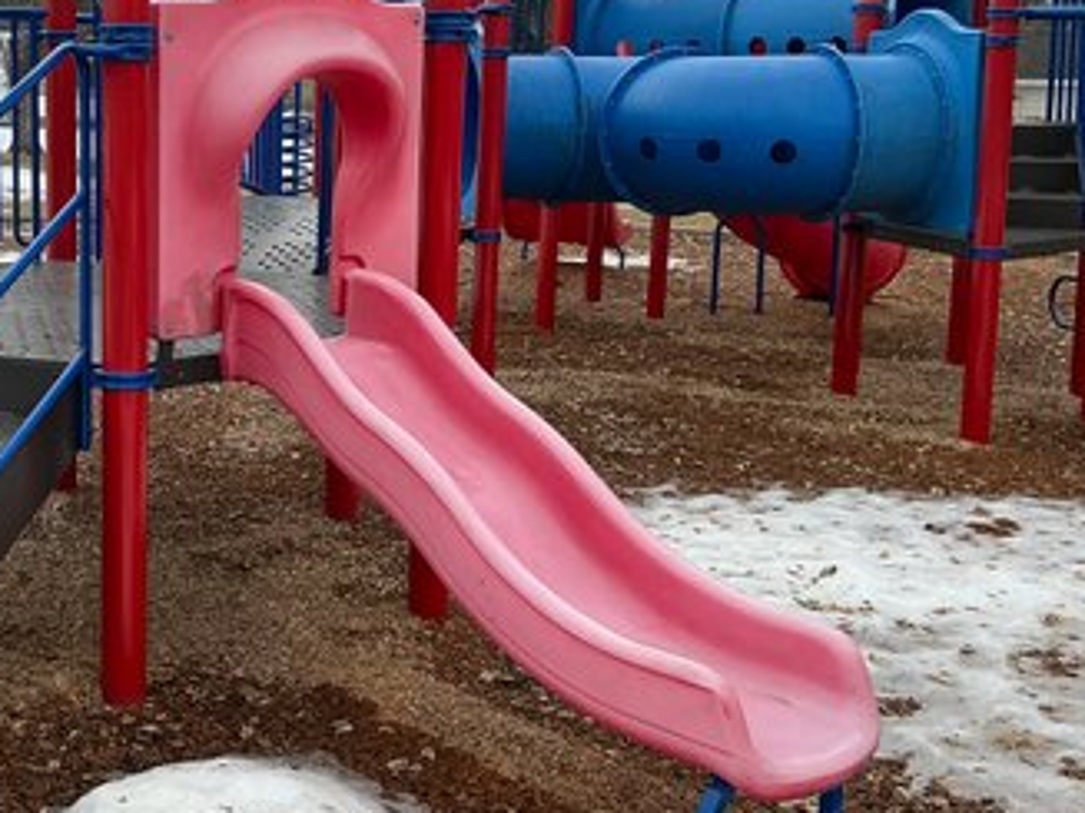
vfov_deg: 27.0
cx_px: 174
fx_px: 1692
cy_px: 337
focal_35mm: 54
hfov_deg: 34.2
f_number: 1.8
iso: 25
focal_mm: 3
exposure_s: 1/568
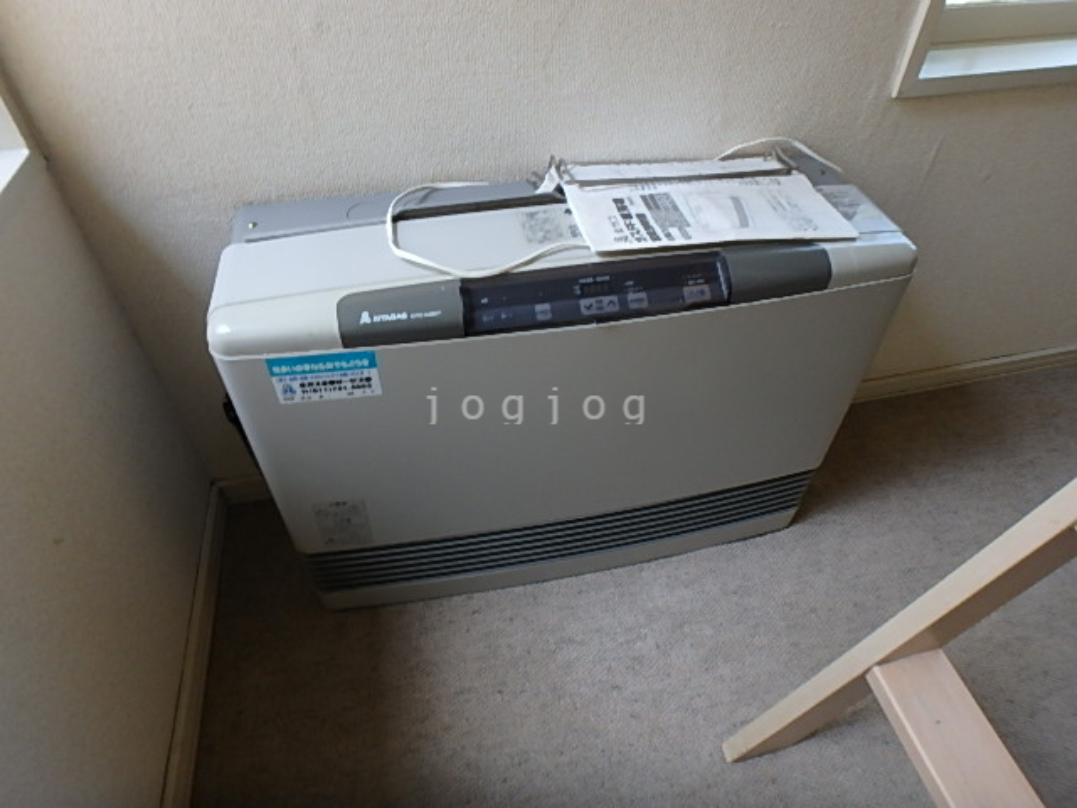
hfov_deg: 79.0
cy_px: 404
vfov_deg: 63.4
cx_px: 538
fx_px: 653
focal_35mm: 21
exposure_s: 1/40
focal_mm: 3.7
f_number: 3.5
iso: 200
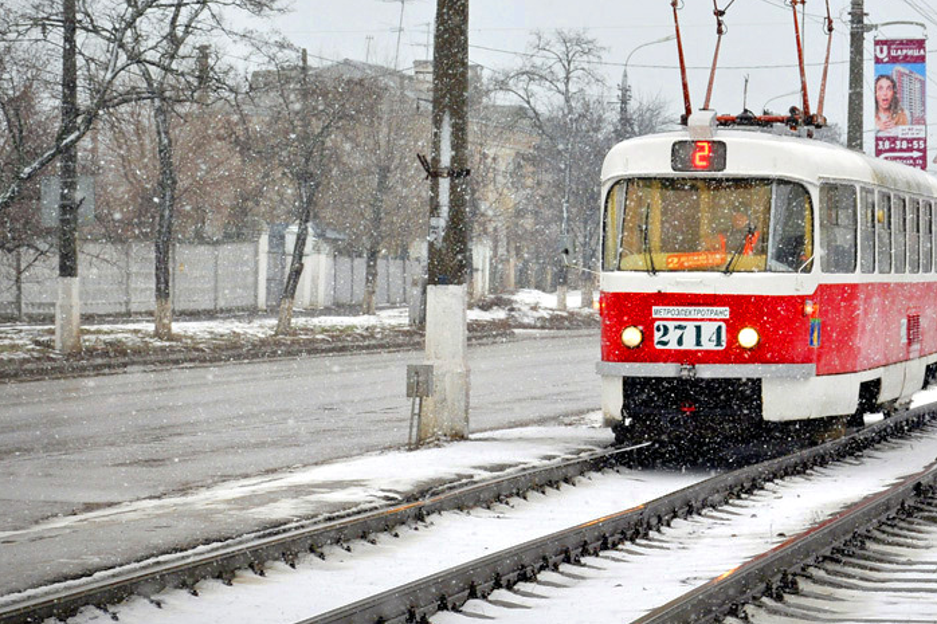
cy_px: 152
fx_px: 3015
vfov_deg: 11.8
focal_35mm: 116
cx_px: 772
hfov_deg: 17.5
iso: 250
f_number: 5.6
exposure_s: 1/250
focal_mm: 45
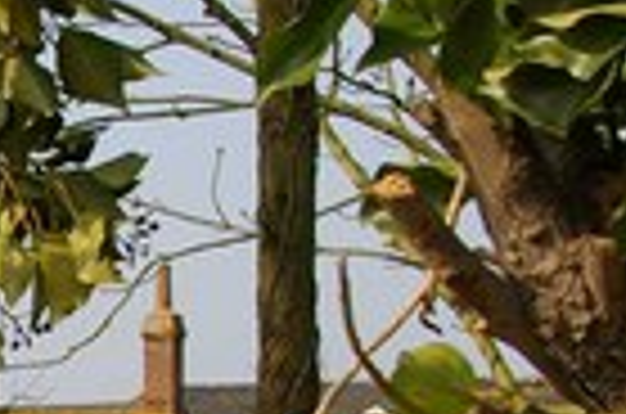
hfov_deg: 10.7
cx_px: -518
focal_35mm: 180
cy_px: 504
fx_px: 3123
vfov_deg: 7.5
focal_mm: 26
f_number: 8
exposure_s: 1/250
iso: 200
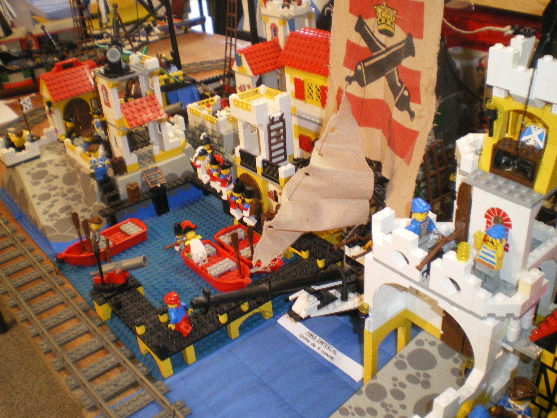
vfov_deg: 38.7
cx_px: 273
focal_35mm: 37
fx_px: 595
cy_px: 204
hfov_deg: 50.1
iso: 400
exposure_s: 1/50
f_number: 3.1
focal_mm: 6.3
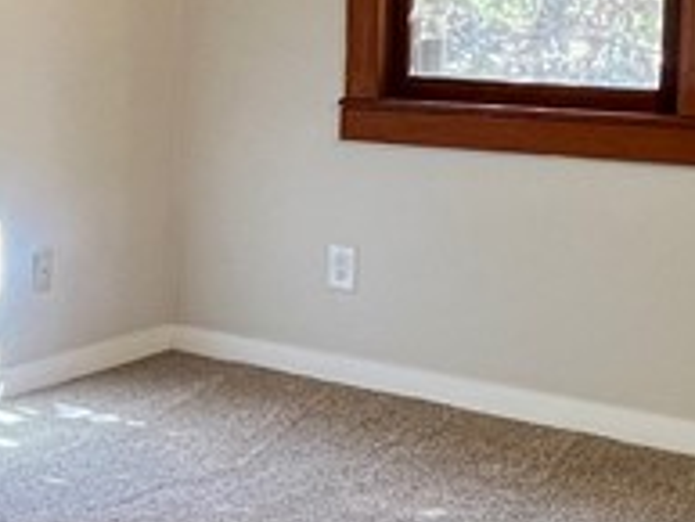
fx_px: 1386
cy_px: 72
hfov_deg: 23.8
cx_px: -270
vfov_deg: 21.0
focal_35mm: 69
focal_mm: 1.57
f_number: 1.8
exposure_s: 1/60
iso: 200
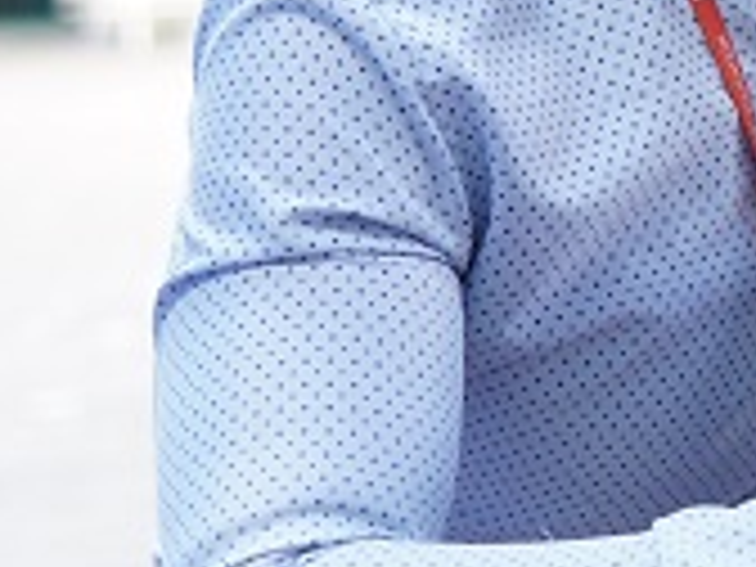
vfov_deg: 8.5
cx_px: 1496
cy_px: 238
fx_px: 3800
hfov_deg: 10.5
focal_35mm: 174
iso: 100
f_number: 2
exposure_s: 1/125
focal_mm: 30
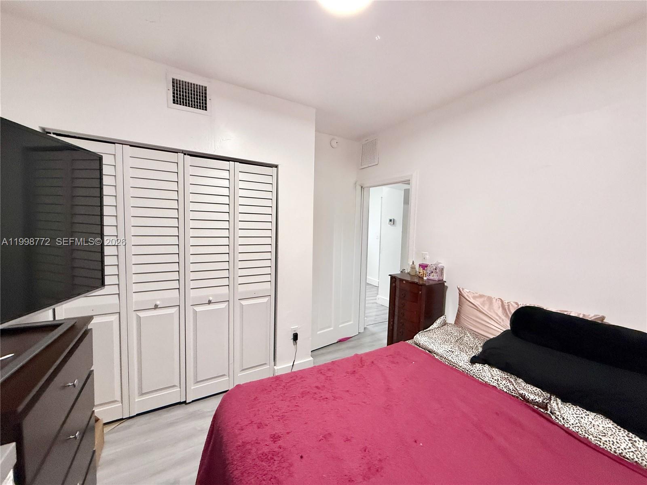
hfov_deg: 102.1
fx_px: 262
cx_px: 324
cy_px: 242
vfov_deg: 85.7
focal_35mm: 14
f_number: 2.2
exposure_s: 1/120
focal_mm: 2.22
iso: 320
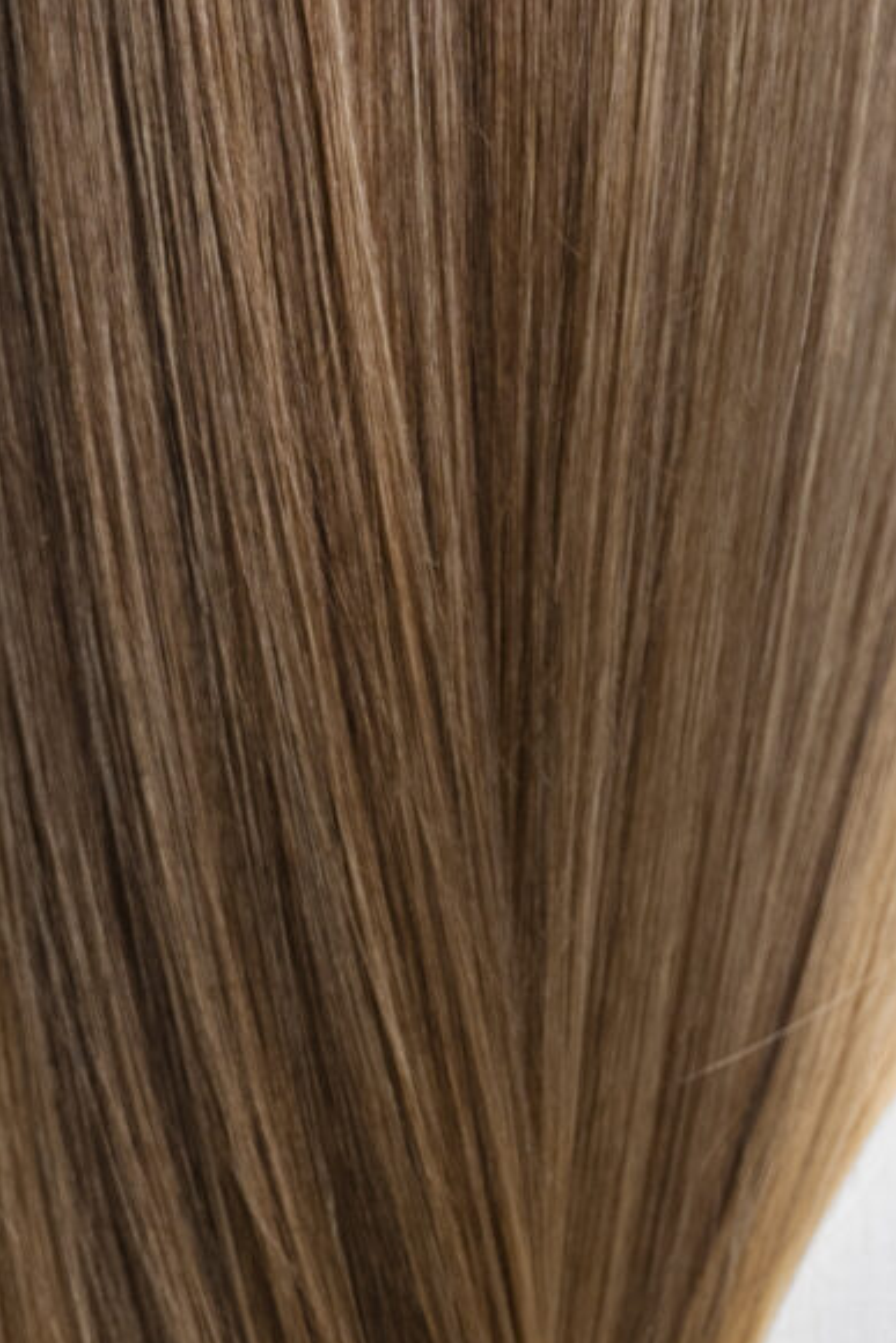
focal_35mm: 181
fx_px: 6753
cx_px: 455
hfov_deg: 7.6
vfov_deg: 11.3
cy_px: 421
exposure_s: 1/320
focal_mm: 41
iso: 400
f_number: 2.8
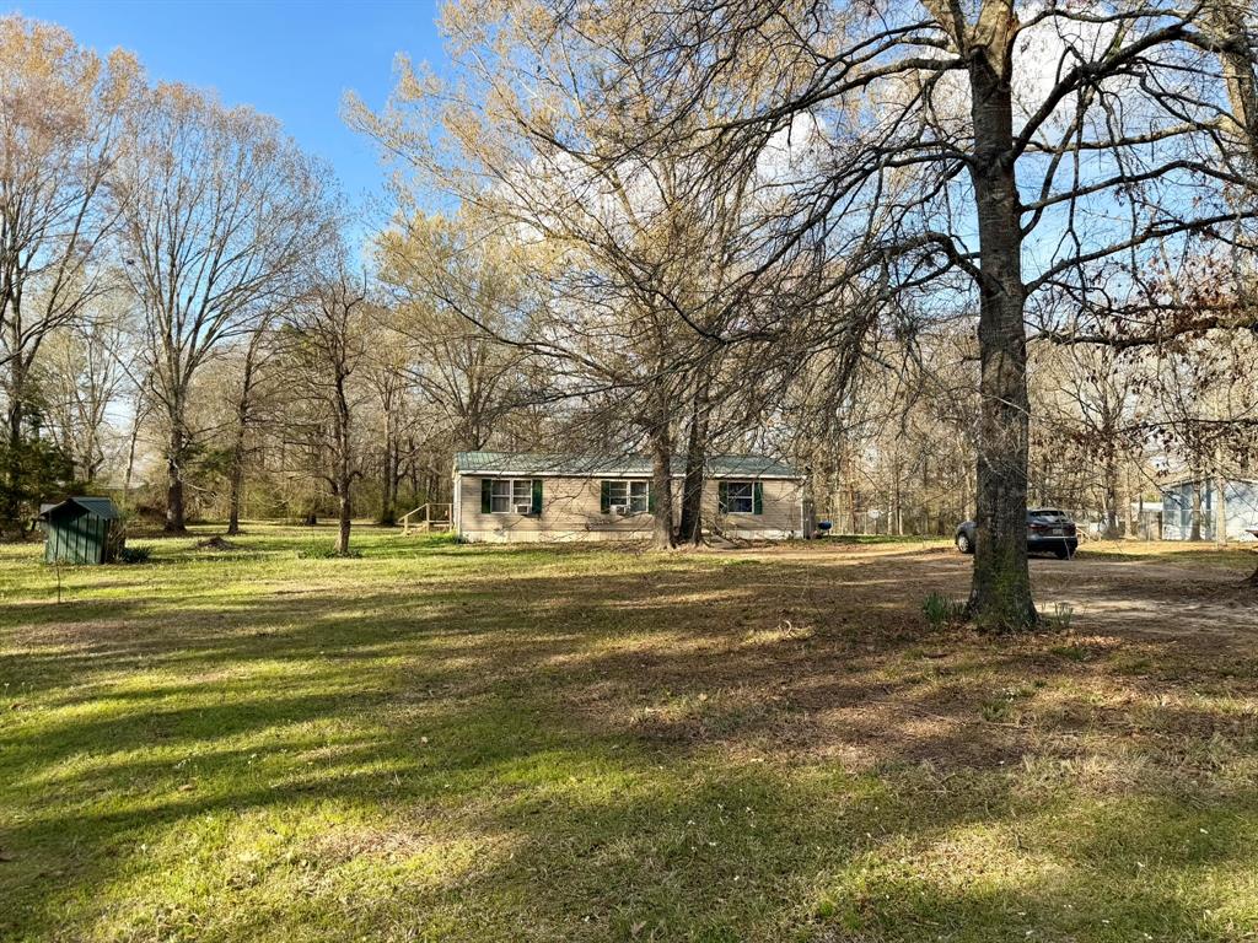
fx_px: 872
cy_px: 472
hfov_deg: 71.6
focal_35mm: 24
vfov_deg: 56.8
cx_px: 629
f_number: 1.78
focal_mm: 6.76
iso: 80
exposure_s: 1/1653
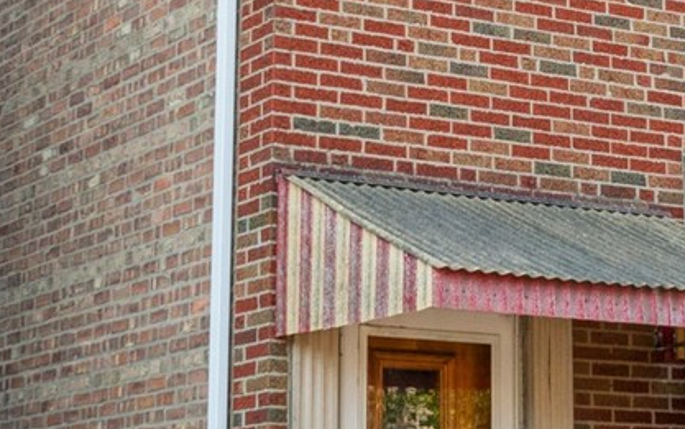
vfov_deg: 10.6
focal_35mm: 123
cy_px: 64
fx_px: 2297
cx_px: 514
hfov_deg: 16.9
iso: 200
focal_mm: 31
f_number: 8
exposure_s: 1/160
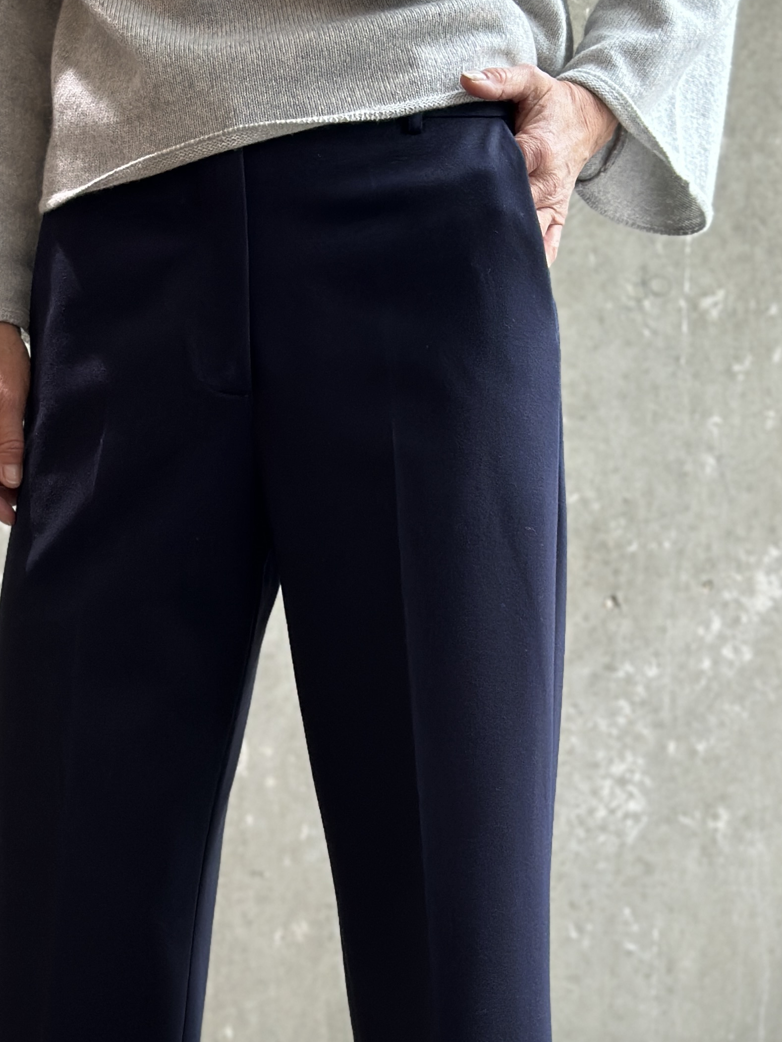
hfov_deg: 15.9
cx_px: 111
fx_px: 2771
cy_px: 809
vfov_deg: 21.1
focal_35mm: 92
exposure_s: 1/100
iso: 125
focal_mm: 6.86
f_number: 1.78
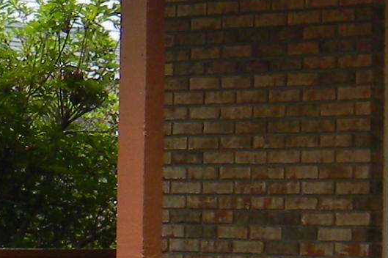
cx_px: 129
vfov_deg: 5.7
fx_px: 2607
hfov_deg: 8.5
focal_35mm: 242
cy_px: 69
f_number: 3.8
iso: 80
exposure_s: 1/86.6
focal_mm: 7.3
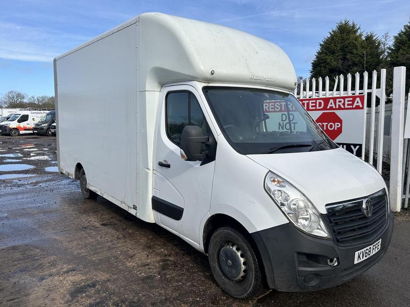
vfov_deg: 53.1
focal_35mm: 26
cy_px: 154
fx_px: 308
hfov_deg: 67.3
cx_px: 205
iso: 50
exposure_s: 1/3968
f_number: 1.5
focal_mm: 5.7
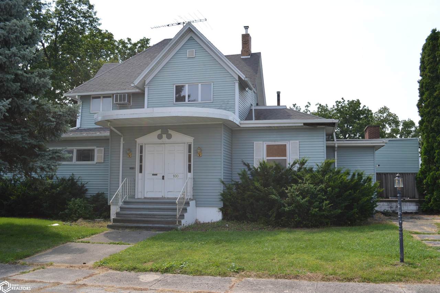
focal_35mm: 33
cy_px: 146
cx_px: 220
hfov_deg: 57.3
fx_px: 403
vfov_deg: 39.9
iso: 100
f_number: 6.3
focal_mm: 22
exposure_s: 1/200
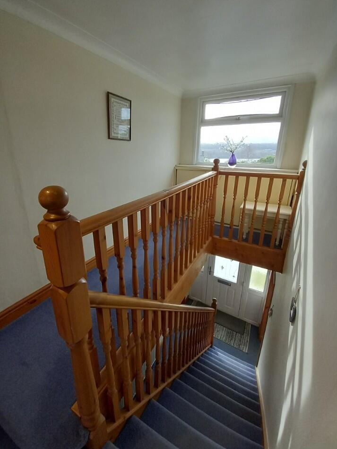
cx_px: 159
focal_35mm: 14
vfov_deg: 101.9
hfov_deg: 85.6
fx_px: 182
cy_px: 209
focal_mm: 1.13
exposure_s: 1/100
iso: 100
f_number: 2.2
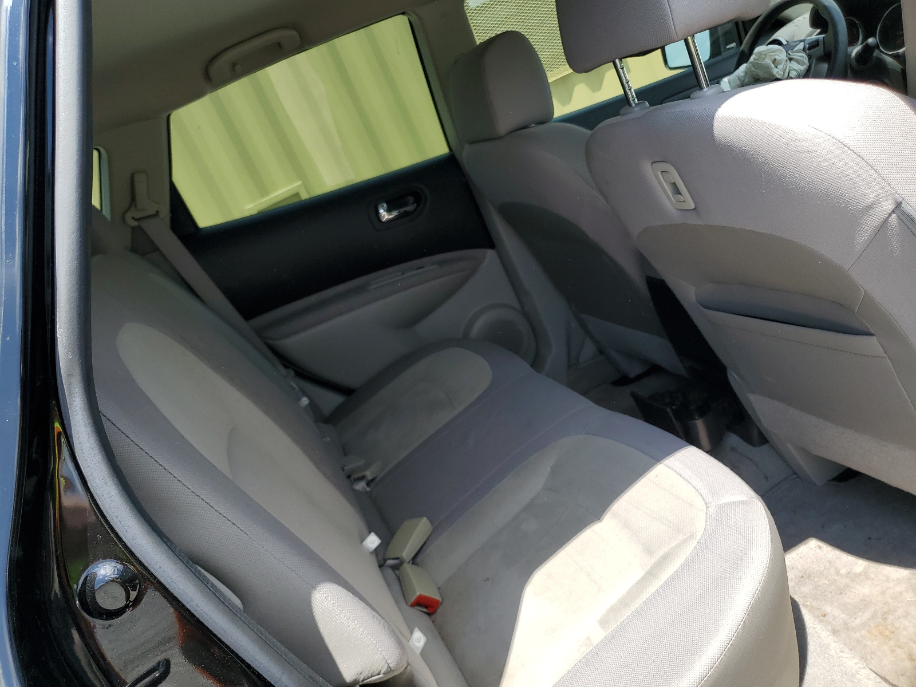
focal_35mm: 26
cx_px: 458
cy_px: 344
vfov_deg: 53.1
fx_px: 688
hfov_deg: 67.3
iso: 50
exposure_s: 1/1111
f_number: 1.5
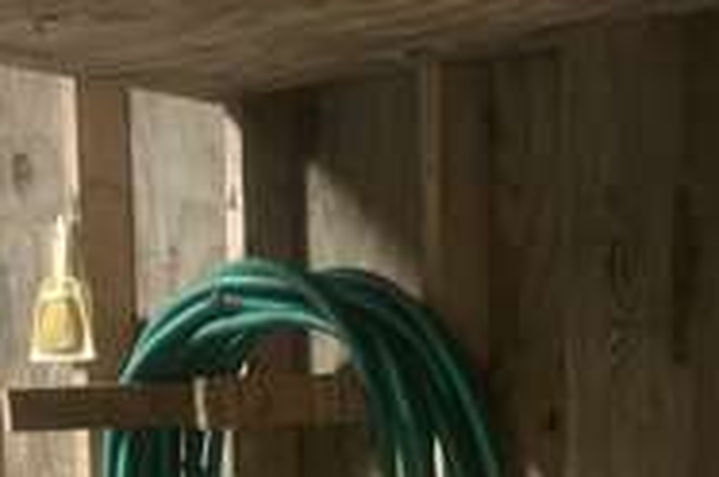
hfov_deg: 20.1
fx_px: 1974
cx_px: 694
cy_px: 800
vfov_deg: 12.8
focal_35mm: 99
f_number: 1.6
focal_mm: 5.1
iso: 500
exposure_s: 1/40
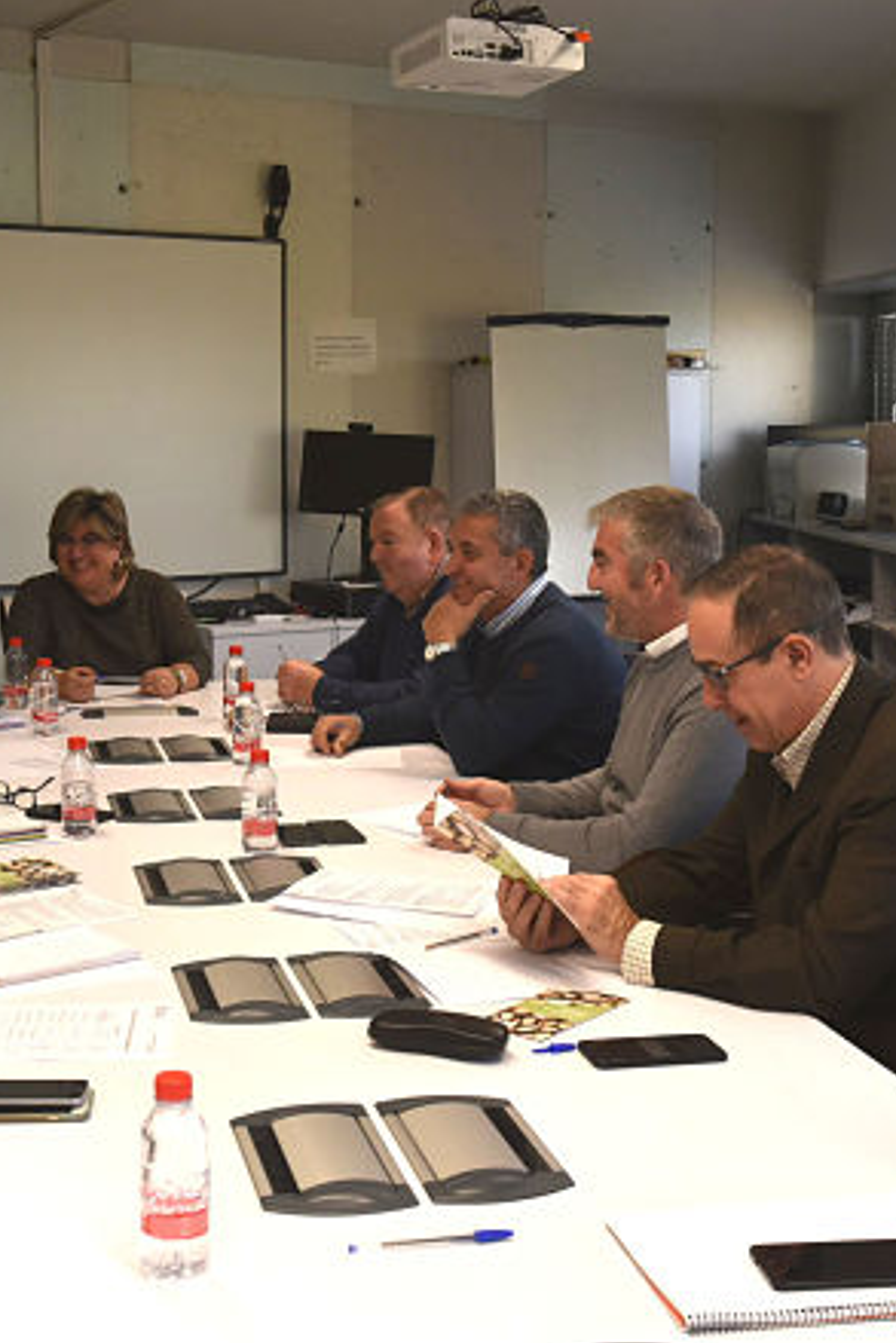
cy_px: 673
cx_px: 365
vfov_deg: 37.5
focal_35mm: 53
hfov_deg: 25.5
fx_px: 1977
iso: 1600
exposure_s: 1/200
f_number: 8
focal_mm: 35
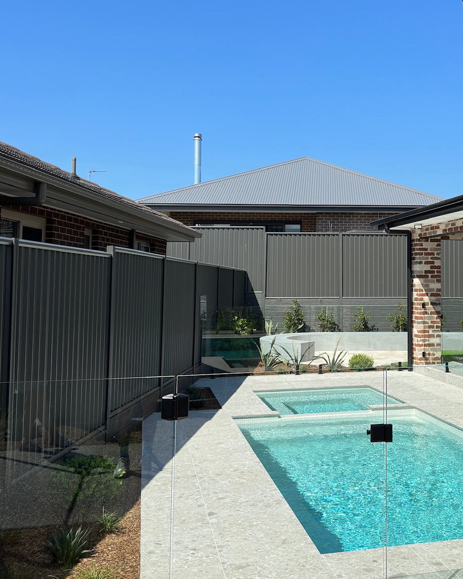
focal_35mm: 42
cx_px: 376
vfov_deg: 43.6
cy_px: 229
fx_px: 719
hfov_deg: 34.5
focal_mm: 6.86
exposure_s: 1/5525
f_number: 1.78
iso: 100
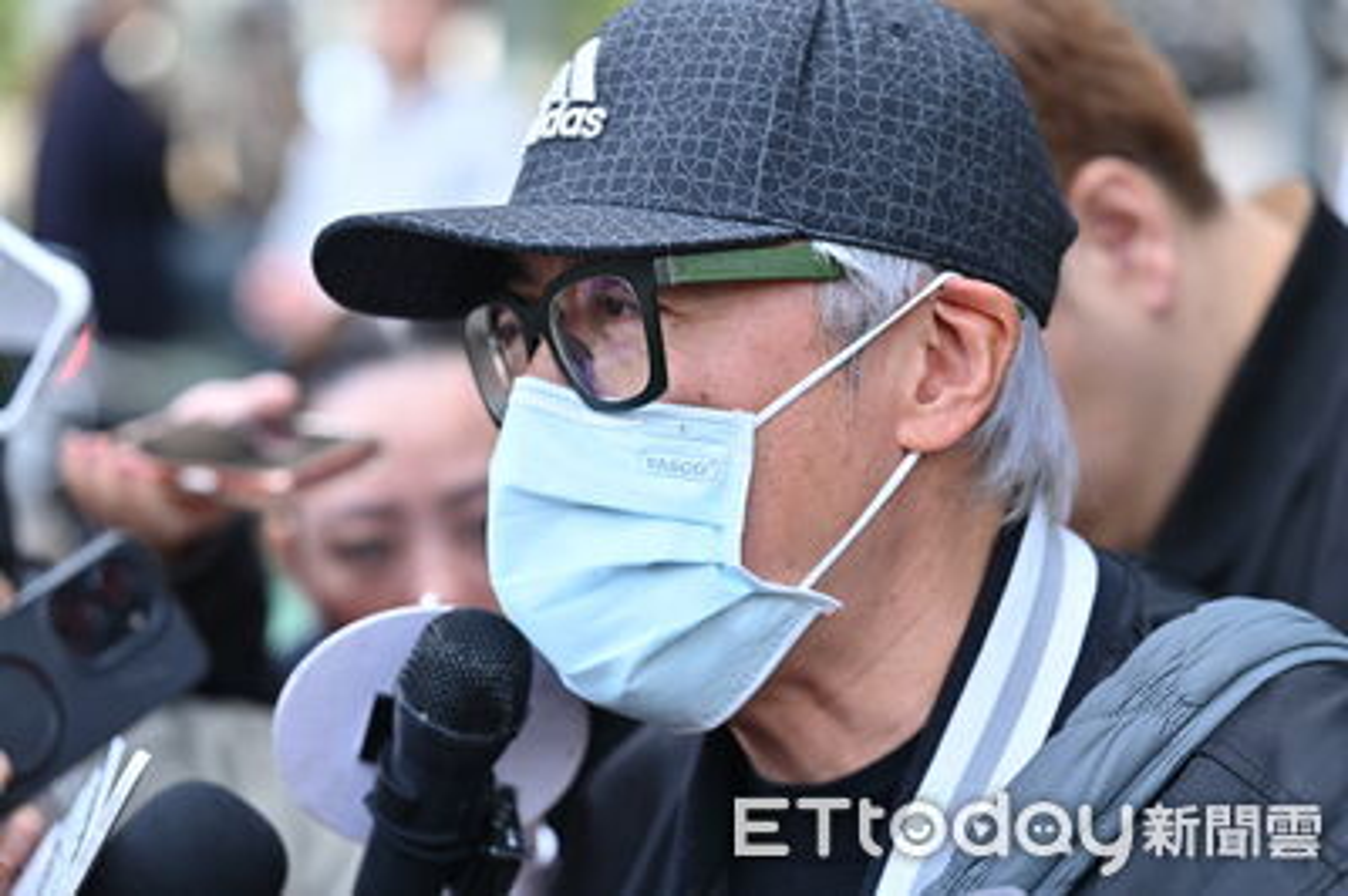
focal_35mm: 105
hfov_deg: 19.5
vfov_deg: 13.0
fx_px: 3928
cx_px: 674
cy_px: 448
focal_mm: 105
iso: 125
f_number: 3.5
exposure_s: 1/250
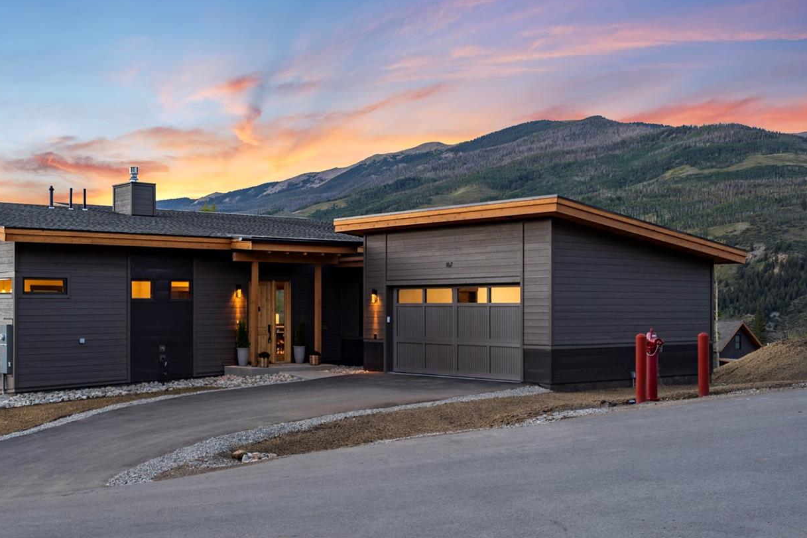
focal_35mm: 46
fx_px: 1031
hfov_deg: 42.4
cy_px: 303
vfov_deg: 29.2
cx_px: 300
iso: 100
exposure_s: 1/6
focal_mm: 35
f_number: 4
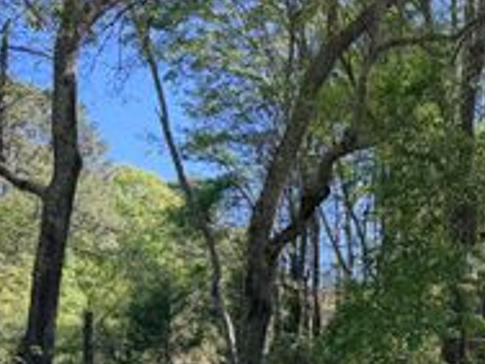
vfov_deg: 22.3
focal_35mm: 64
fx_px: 897
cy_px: 339
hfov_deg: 28.2
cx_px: 500
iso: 100
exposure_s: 1/428
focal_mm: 6.76
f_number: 1.78
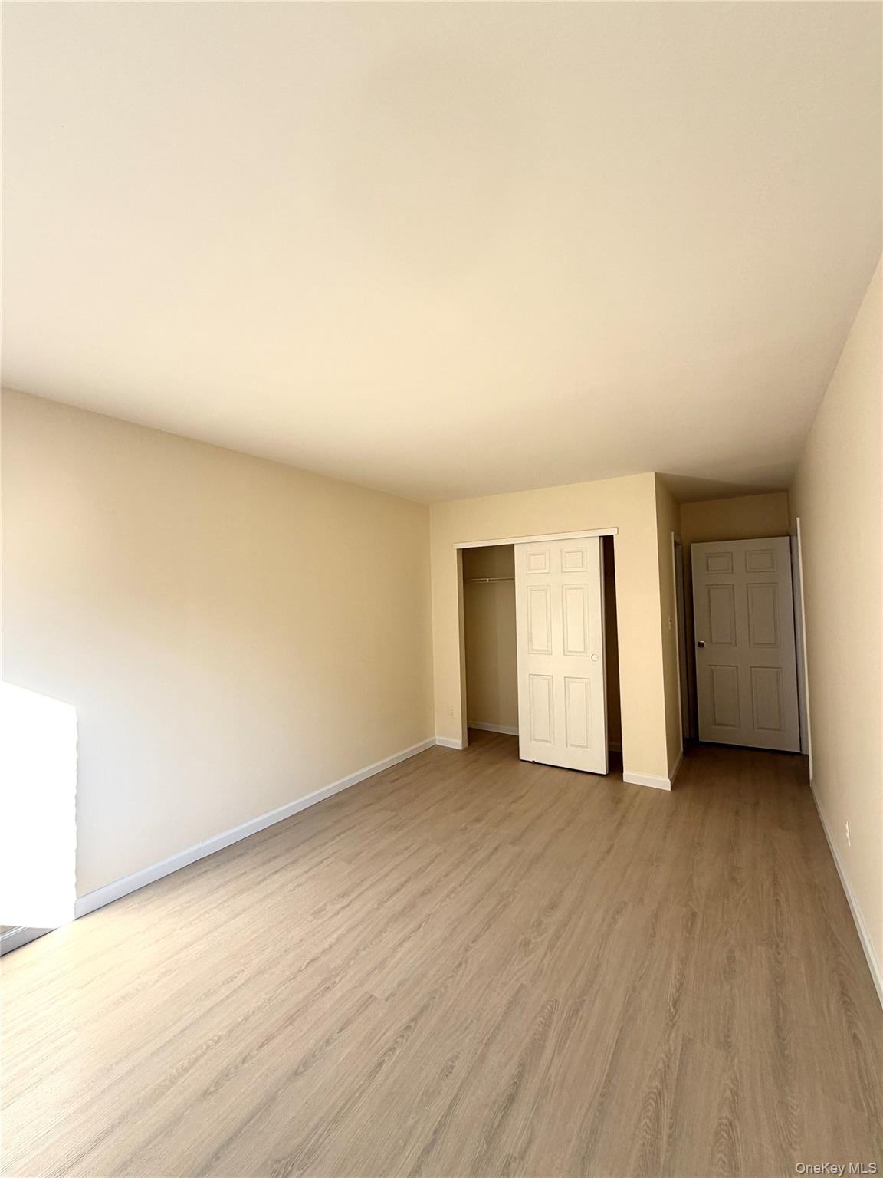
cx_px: 442
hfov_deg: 85.7
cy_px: 589
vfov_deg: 102.1
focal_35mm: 14
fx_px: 476
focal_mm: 2.22
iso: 40
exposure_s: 1/171
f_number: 2.2
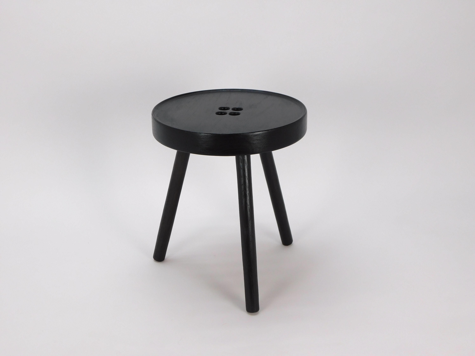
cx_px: 238
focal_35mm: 51
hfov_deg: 37.5
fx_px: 700
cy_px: 178
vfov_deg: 28.6
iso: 125
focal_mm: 9
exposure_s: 1/125
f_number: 3.8
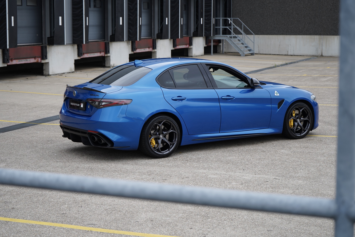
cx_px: 178
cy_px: 118
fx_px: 690
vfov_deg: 19.5
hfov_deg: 28.8
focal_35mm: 70
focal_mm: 70
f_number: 5.6
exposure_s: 1/160
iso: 125
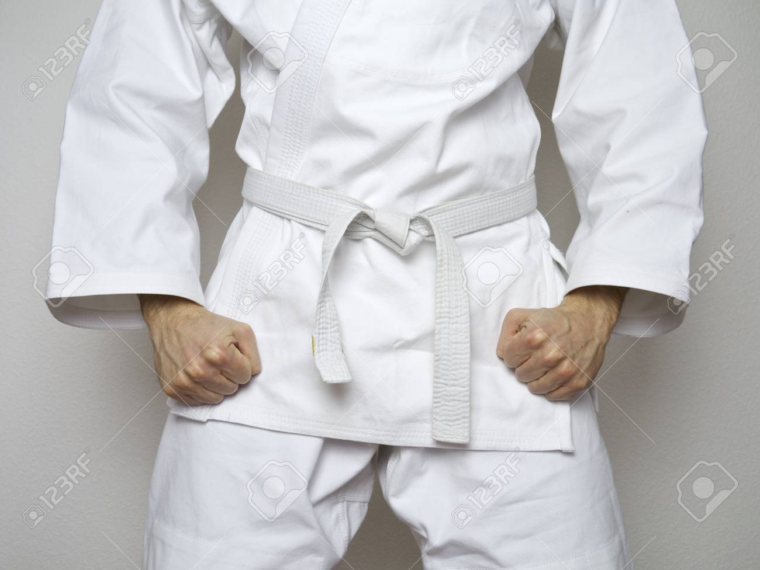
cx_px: 380
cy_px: 285
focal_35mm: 40
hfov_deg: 46.8
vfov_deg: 36.0
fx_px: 879
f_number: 5.6
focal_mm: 20
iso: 160
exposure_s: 1/15
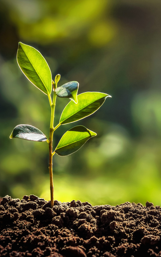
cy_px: 128
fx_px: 969
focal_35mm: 138
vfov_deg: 15.1
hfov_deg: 9.5
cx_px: 108
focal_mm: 60
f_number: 5
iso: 100
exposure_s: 1/320
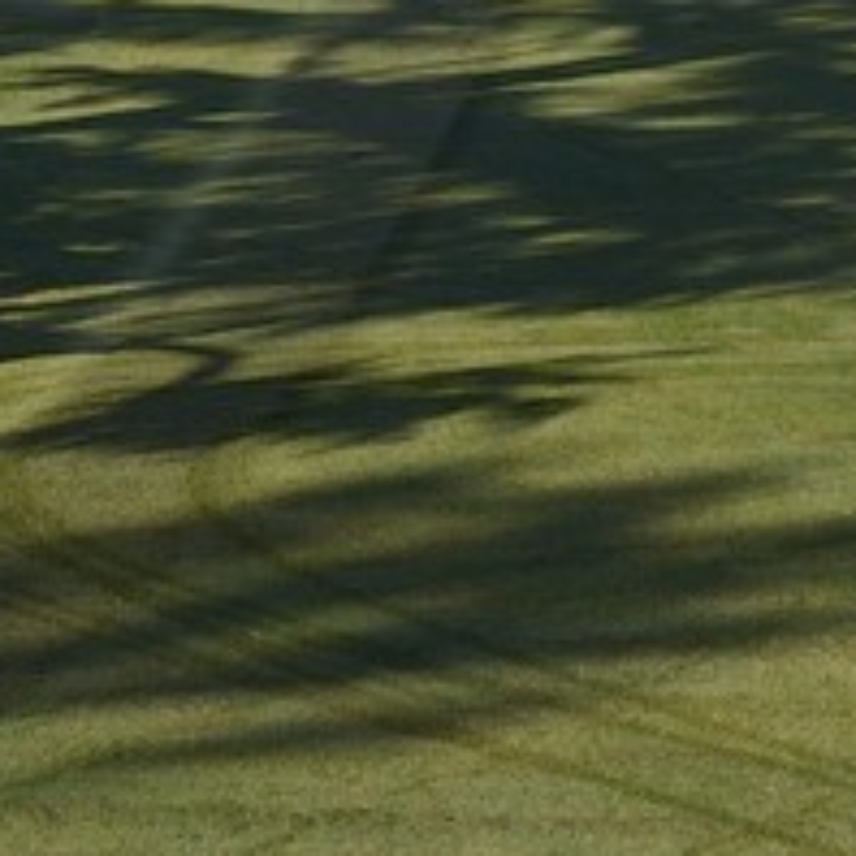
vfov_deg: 7.3
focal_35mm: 233
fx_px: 6519
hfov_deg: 7.1
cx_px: -1154
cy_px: -670
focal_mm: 34
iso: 200
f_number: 11
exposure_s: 1/250
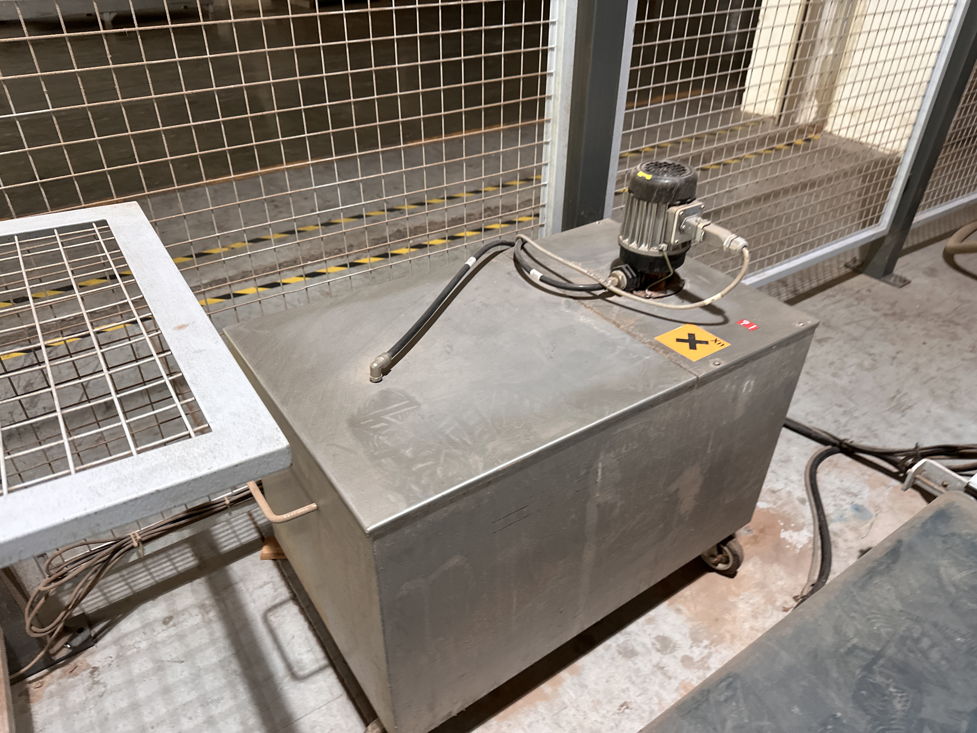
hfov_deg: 71.6
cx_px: 488
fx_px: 677
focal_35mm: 24
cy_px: 366
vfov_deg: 56.8
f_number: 1.78
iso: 250
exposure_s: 1/50
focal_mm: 6.86
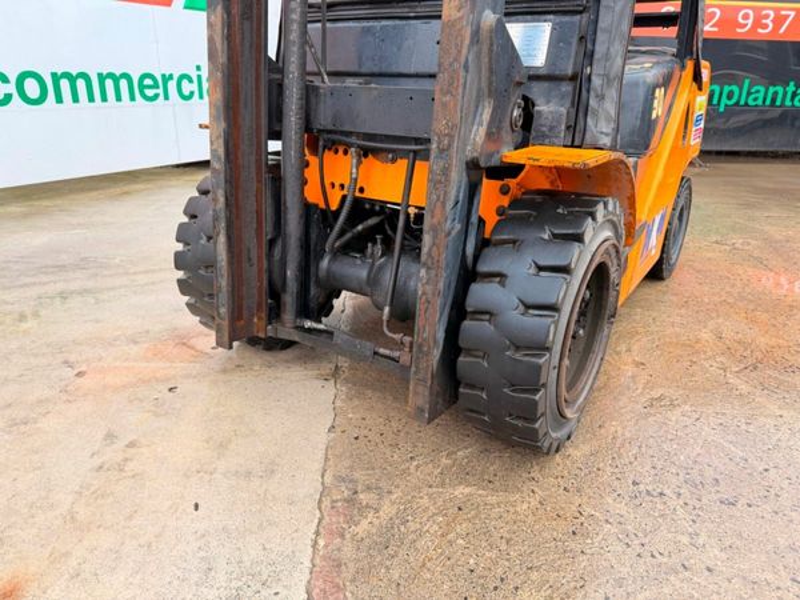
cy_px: 300
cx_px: 400
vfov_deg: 56.8
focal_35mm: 24
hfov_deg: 71.6
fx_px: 555
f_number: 1.78
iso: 125
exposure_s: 1/203
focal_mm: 6.76
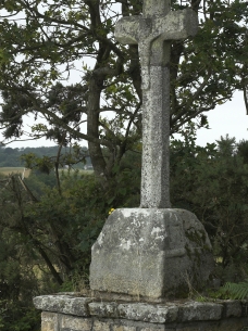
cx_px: 163
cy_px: 189
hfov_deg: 10.9
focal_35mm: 136
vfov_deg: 14.5
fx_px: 1302
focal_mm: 56
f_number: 11
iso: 200
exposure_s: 1/160
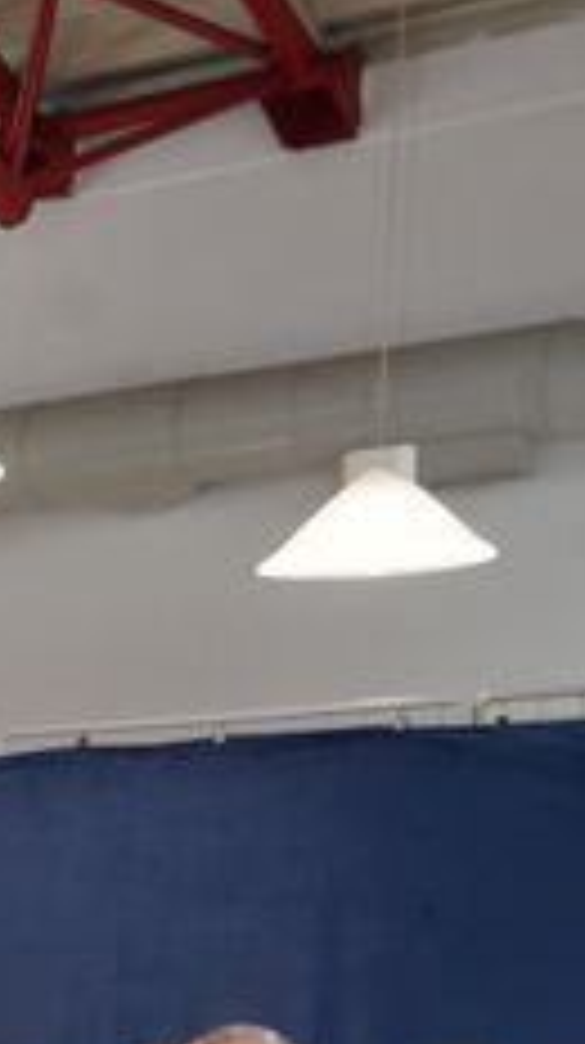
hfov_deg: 8.7
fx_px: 3070
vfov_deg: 17.9
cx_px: -1251
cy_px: 1411
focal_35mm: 111
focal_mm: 24
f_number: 7.1
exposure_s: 1/30
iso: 4000
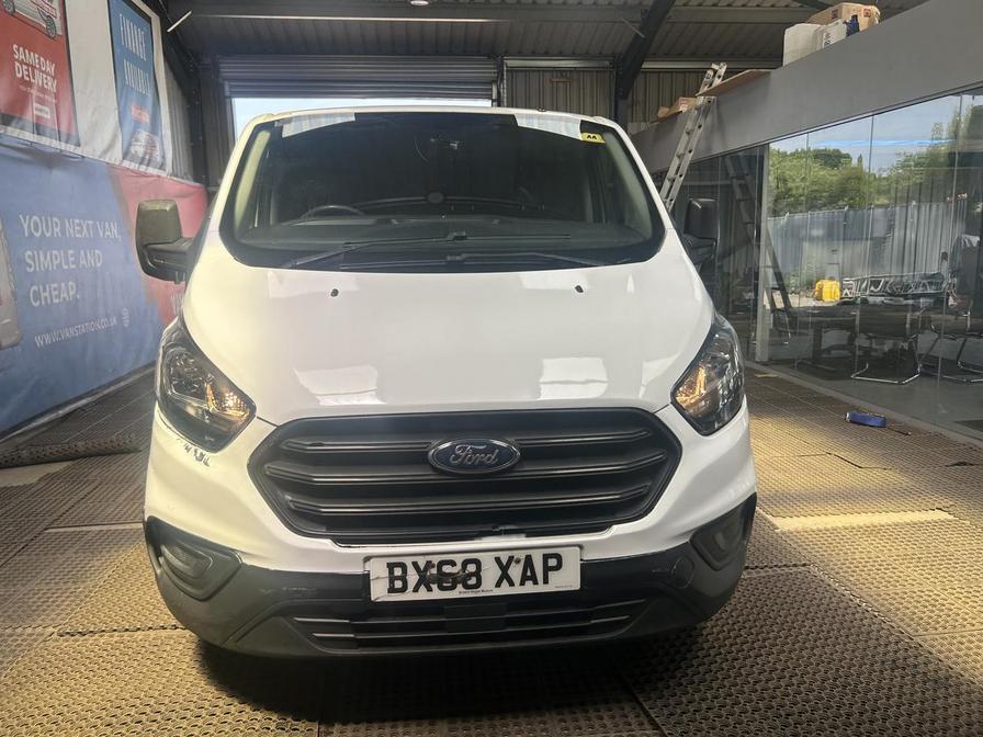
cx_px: 492
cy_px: 368
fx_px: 738
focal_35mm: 26
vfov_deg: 53.1
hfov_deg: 67.3
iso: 50
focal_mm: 5.7
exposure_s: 1/621
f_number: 1.5
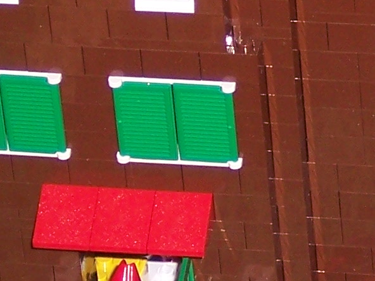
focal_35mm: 376
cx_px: 418
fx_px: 4073
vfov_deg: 4.0
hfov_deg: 5.3
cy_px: 52
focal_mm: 16
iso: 100
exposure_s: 1/90
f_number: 4
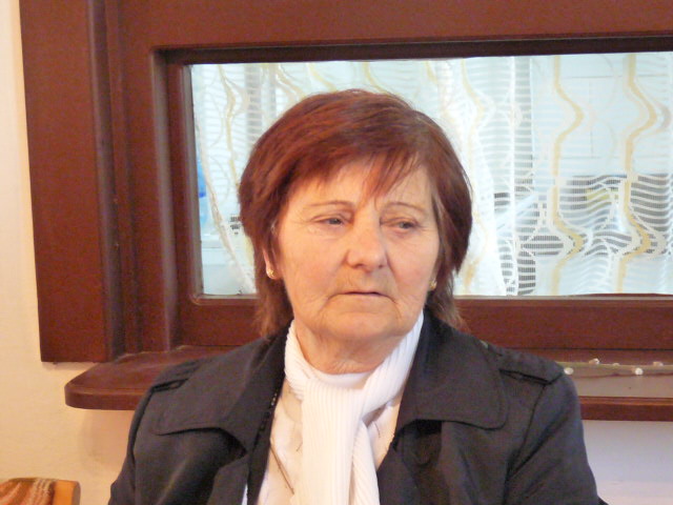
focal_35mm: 124
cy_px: 252
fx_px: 2411
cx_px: 336
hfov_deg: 15.9
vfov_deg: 12.0
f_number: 3.4
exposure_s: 1/25
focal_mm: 12.8
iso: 800
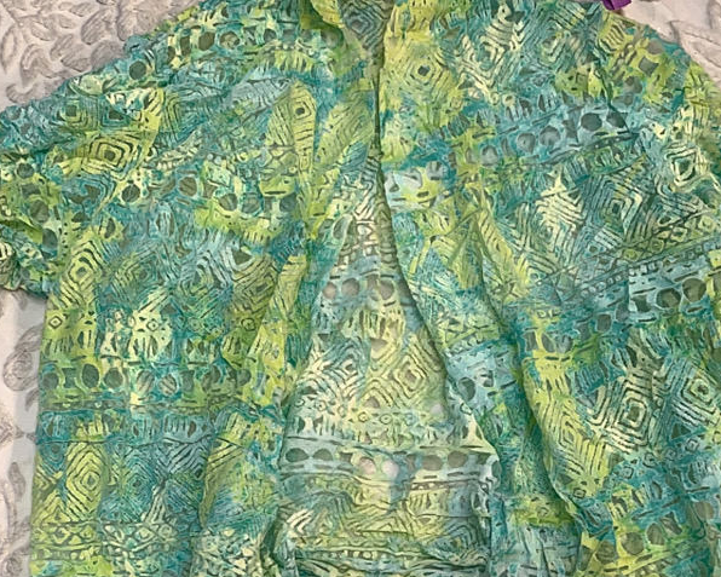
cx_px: 339
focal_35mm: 46
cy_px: 498
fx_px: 982
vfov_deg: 31.5
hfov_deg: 40.3
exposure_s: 1/102
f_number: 1.8
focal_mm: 4.25
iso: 25
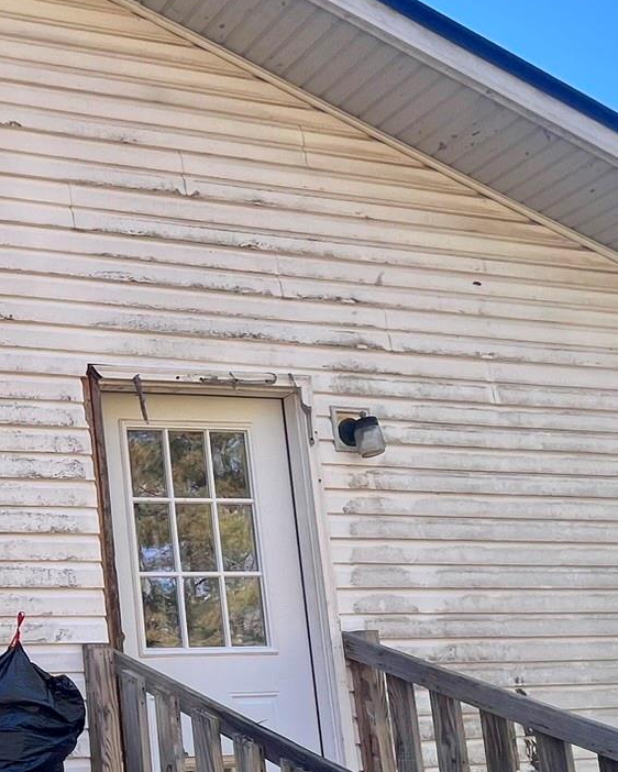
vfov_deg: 46.4
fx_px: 846
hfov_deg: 30.4
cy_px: 620
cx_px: -213
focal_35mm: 37
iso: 32
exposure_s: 1/307
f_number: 1.8
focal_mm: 1.57
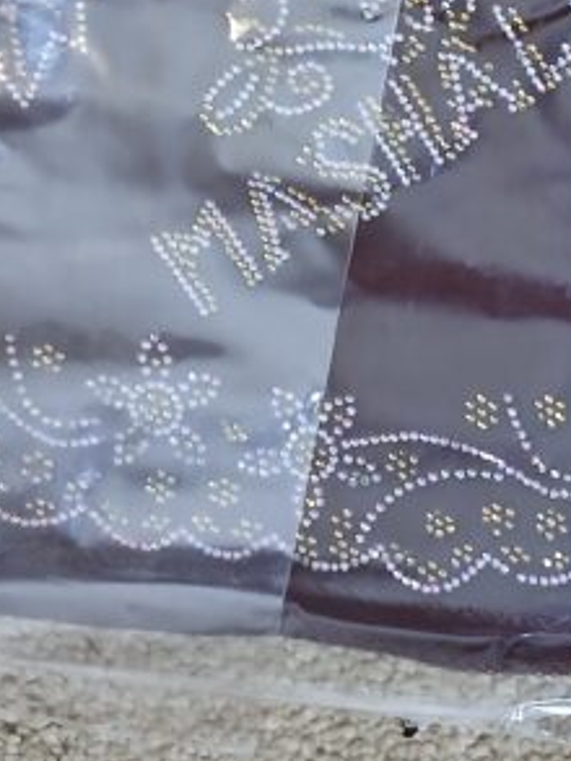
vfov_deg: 26.6
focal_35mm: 71
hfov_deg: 20.7
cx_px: 348
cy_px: 94
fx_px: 1560
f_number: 1.8
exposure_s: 1/24
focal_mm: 3.98
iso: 400
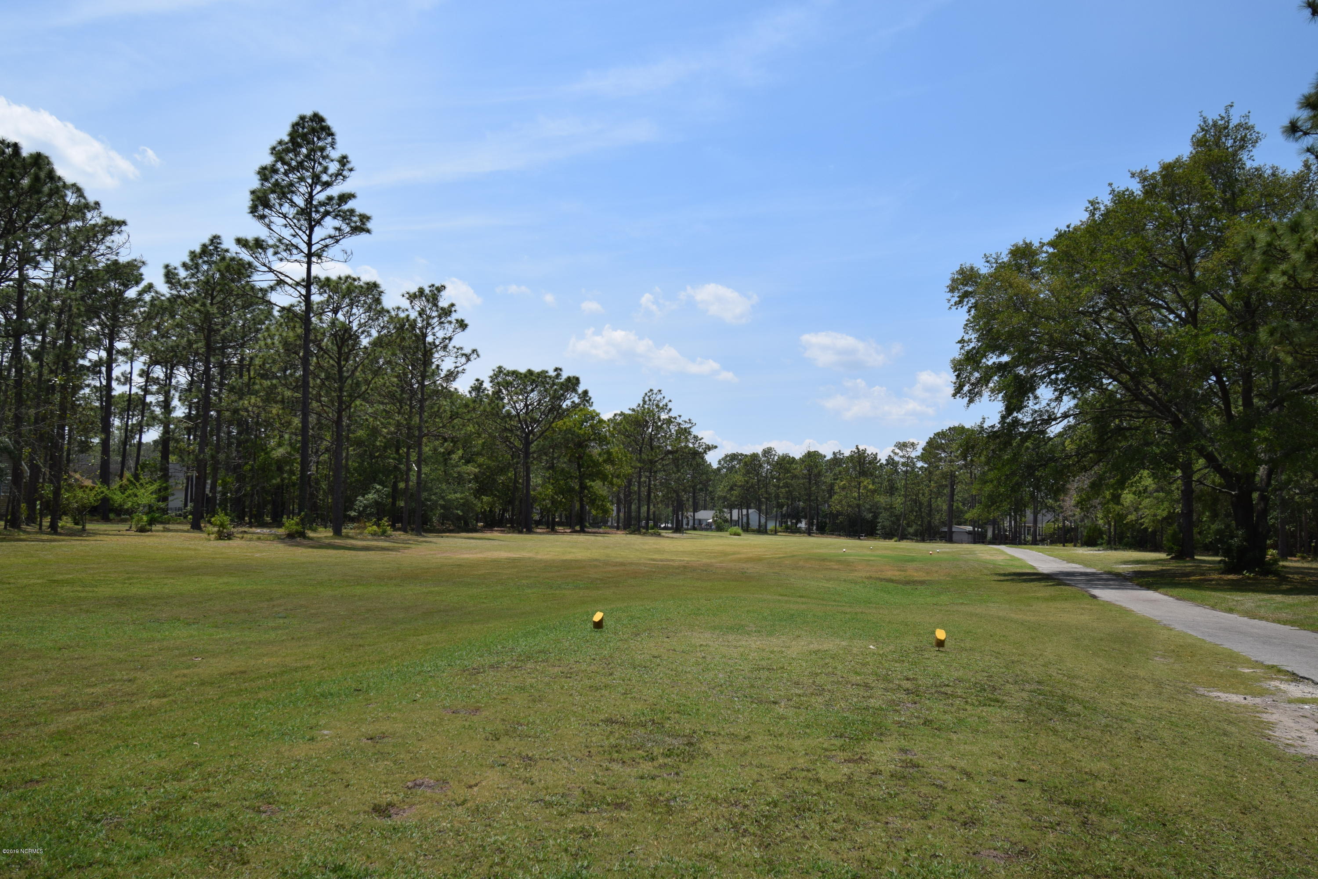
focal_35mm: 30
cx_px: 659
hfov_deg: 61.9
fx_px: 1098
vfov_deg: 43.6
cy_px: 440
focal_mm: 20
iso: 200
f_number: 10
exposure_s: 1/400
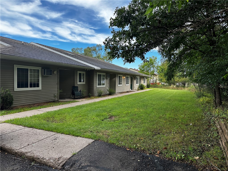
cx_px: 114
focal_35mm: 24
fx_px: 158
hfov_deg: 71.6
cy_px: 86
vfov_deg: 56.8
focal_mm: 6.86
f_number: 1.78
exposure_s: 1/680
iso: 80
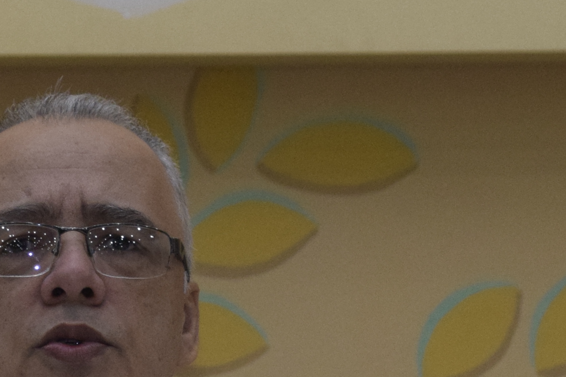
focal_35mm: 439
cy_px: 555
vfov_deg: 3.1
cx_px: 171
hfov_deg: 4.7
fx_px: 6902
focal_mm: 70
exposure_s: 1/60
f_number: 5
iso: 1400
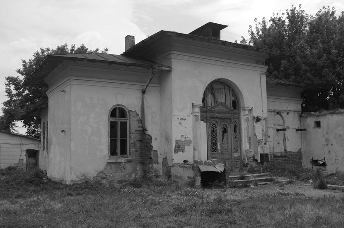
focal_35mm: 36
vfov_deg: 36.7
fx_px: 343
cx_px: 172
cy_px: 114
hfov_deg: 53.2
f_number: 7.1
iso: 100
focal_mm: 24.38
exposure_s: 1/125
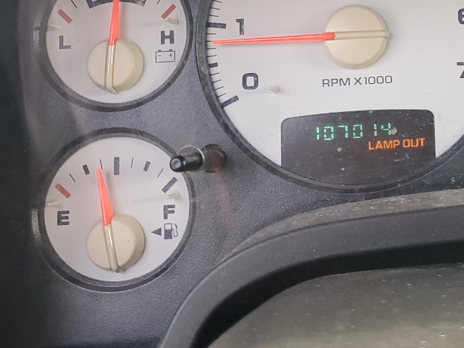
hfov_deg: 28.2
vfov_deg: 22.5
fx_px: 844
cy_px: 12
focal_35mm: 63
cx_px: 501
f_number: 1.5
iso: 61
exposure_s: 1/120
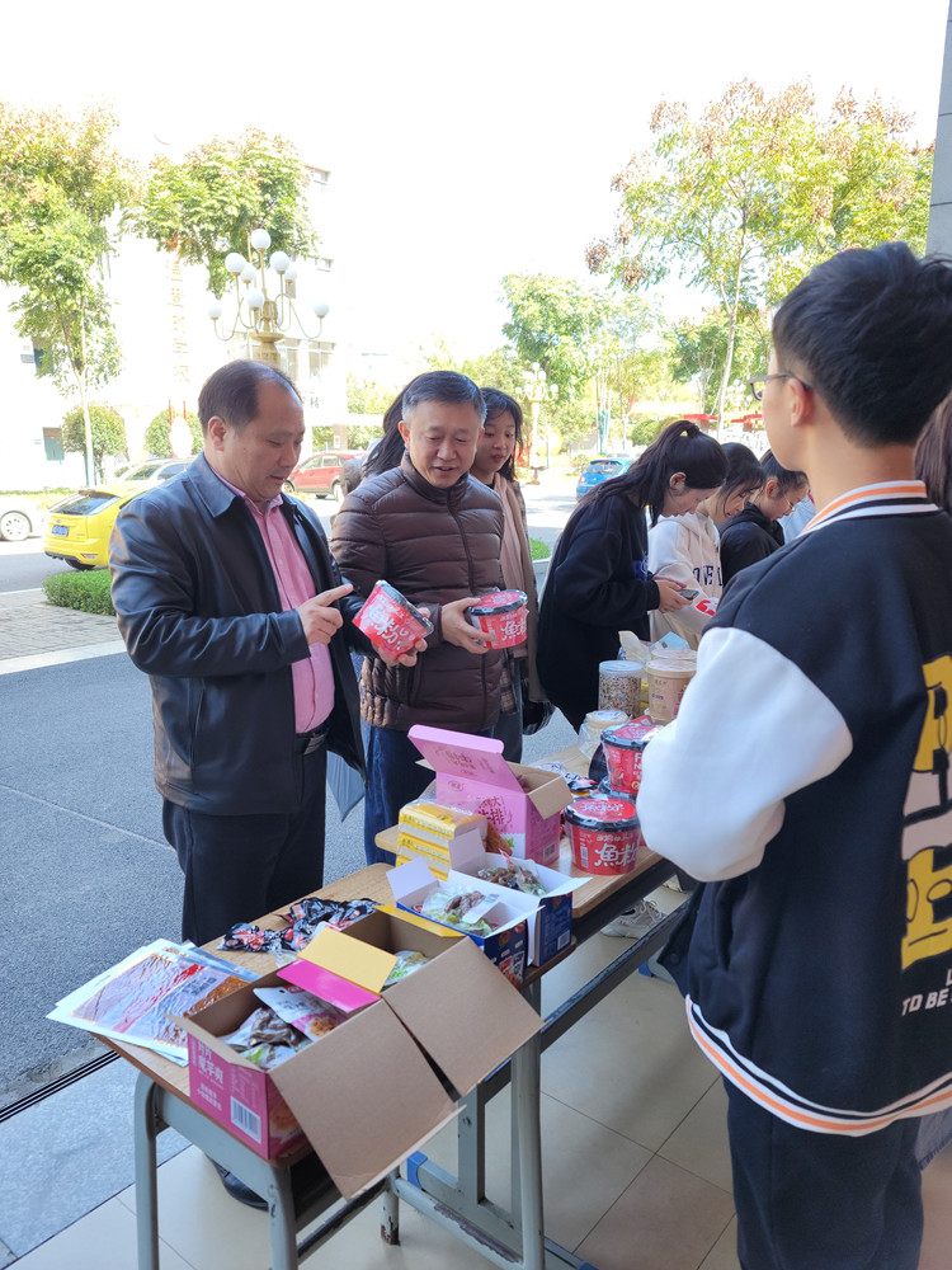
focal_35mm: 25
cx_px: 476
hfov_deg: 54.9
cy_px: 635
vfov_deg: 69.4
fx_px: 917
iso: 25
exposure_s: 1/100
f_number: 1.8
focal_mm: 7
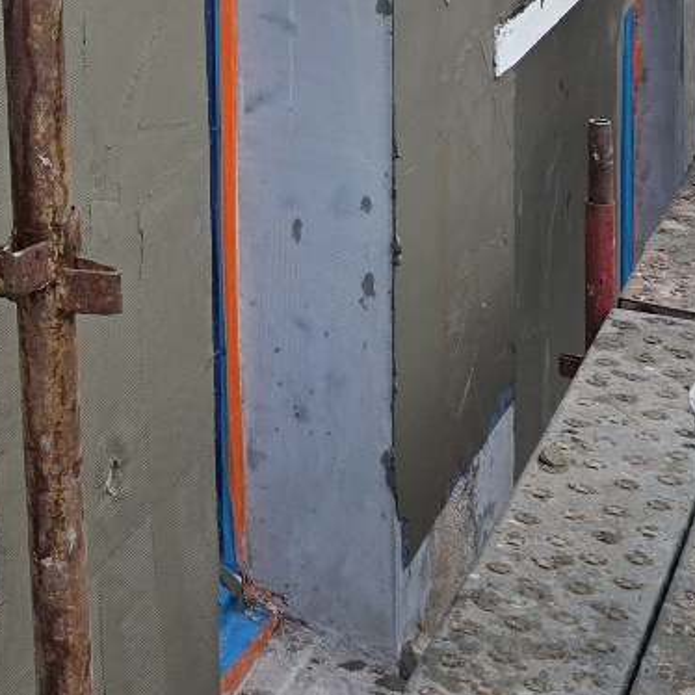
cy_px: -227
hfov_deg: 17.1
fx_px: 1976
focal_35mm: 87
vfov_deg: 18.5
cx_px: -472
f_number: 1.7
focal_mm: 6.3
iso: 80
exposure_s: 1/1429
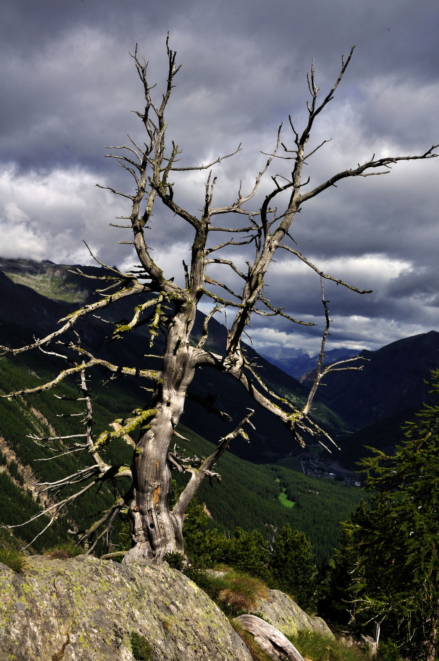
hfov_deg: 31.8
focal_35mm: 42
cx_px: 220
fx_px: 770
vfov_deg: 46.4
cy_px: 330
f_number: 25
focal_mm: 28
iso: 200
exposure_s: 1/160
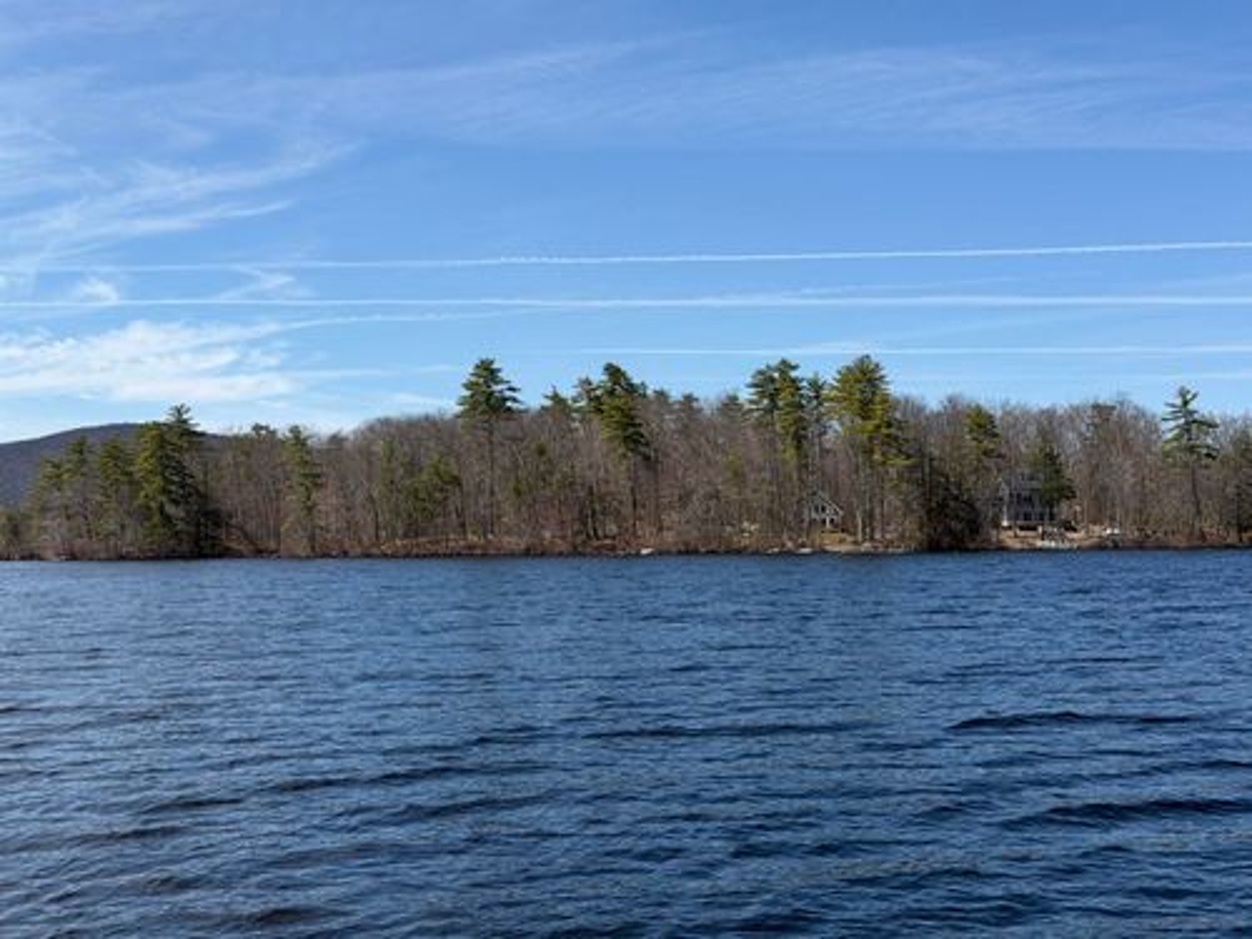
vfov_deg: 30.3
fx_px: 1736
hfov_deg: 39.7
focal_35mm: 48
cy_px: 470
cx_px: 626
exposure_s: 1/5587
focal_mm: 6.76
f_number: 1.78
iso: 64
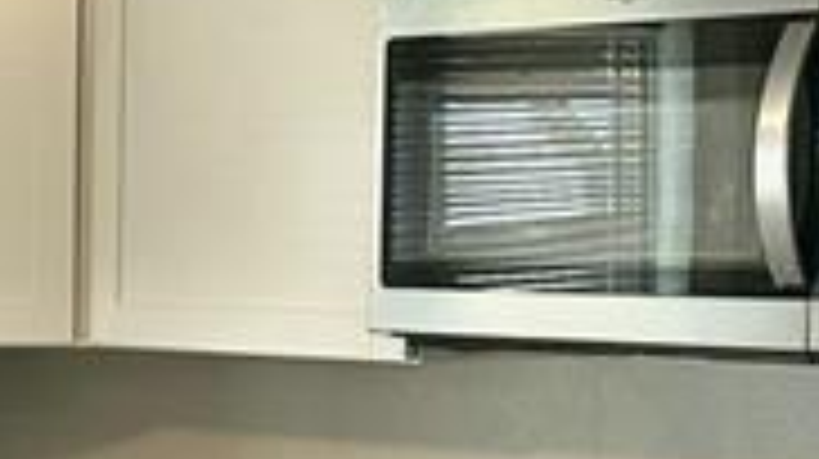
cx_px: -220
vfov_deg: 8.1
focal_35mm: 147
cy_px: 578
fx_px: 3190
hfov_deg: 14.1
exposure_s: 1/120
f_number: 1.78
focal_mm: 6.86
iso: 200
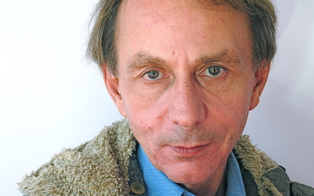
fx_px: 762
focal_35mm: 89
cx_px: 121
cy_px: 97
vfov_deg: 14.7
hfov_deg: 23.2
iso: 400
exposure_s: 1/80
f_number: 5.3
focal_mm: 40
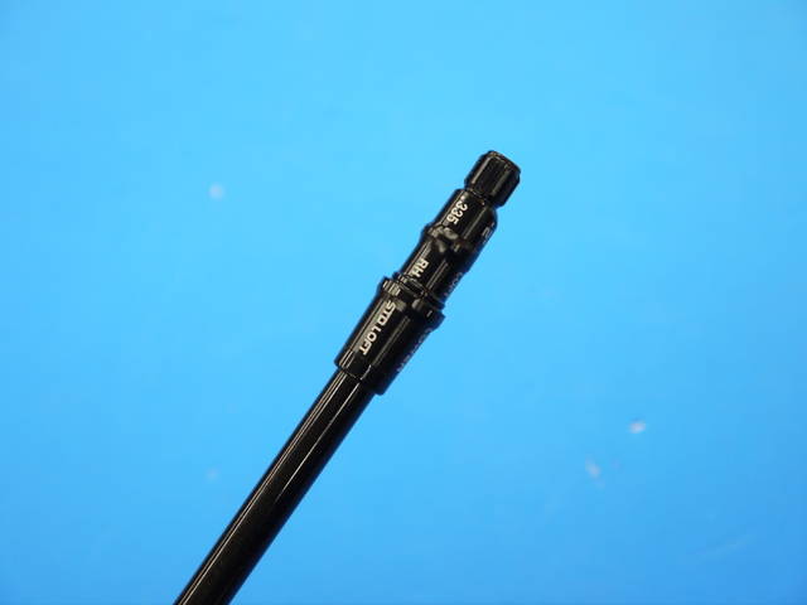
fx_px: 1212
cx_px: 404
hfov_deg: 36.8
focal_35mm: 52
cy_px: 302
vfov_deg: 28.0
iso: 320
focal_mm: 26
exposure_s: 1/60
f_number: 4.7
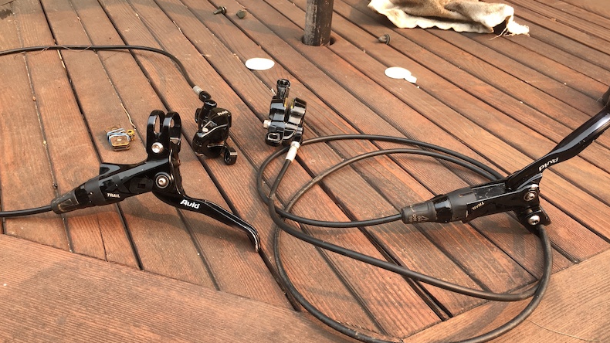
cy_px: 184
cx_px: 308
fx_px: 517
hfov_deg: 61.0
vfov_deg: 36.6
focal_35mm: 32
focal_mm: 4.15
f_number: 2.2
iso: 32
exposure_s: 1/153
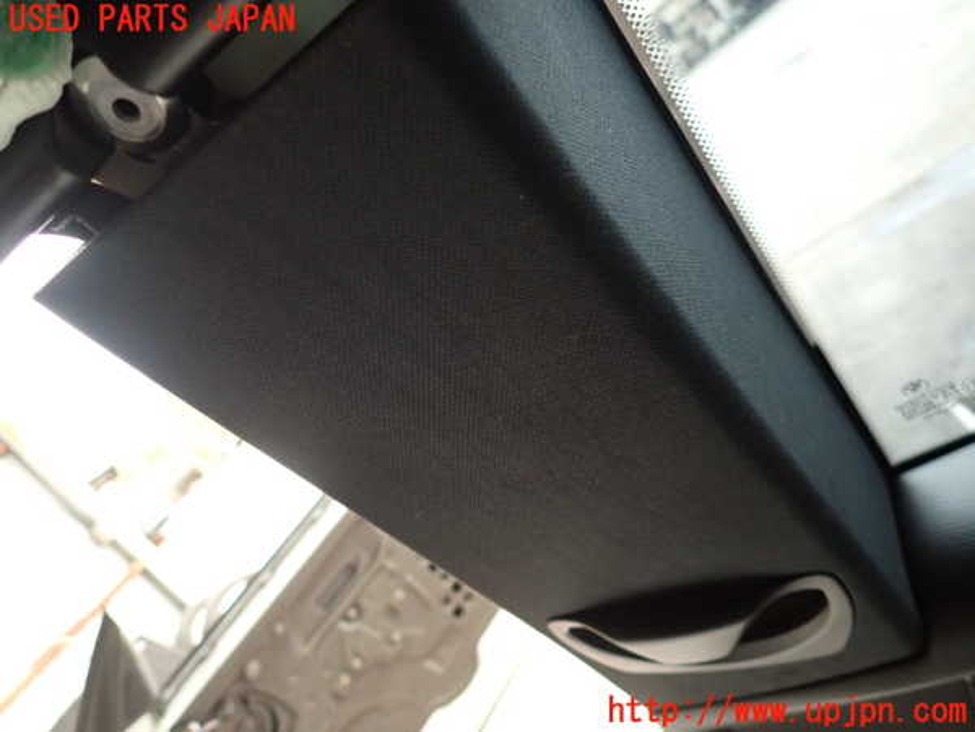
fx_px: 704
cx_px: 488
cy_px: 366
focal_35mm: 25
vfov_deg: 54.9
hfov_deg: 69.4
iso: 320
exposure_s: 1/30
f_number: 2
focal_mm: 4.5
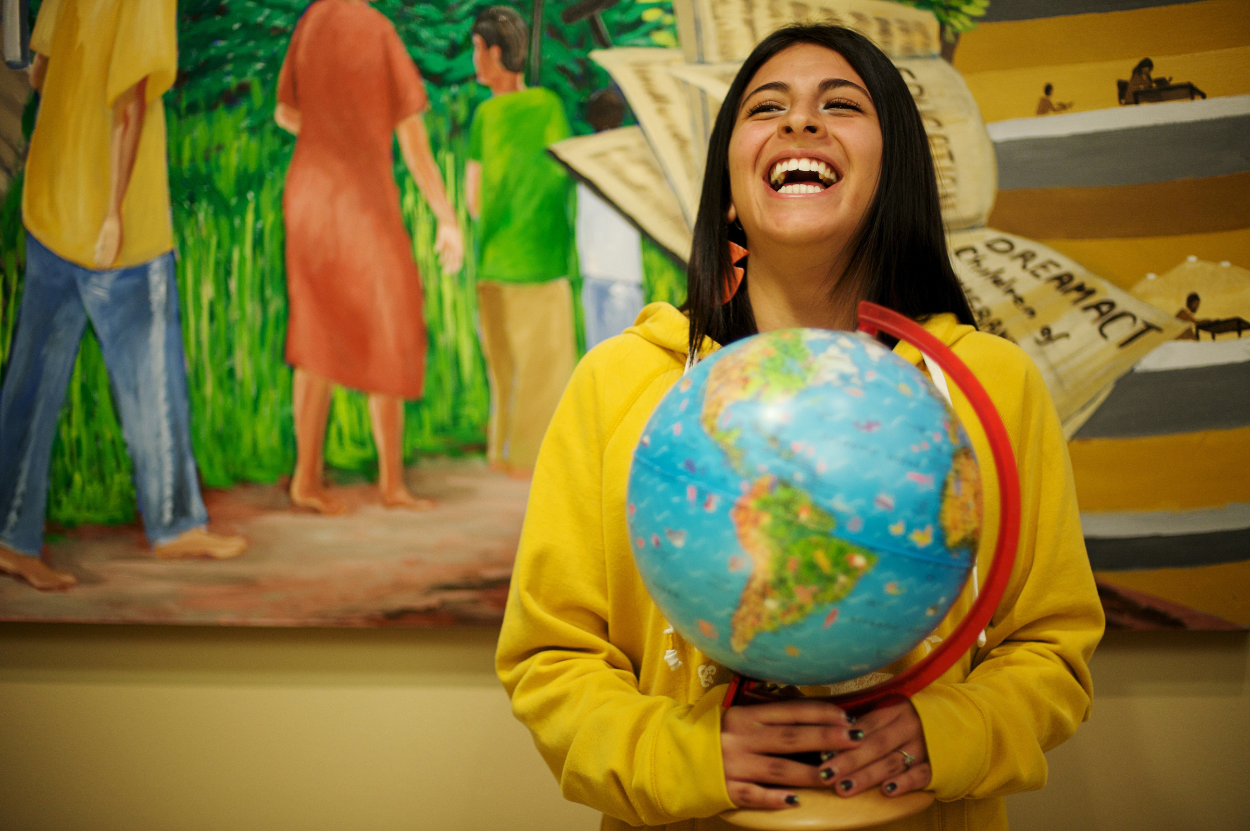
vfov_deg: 26.9
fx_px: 1734
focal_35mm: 50
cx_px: 625
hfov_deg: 39.6
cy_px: 416
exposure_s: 1/320
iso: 800
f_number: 1.4
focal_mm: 50
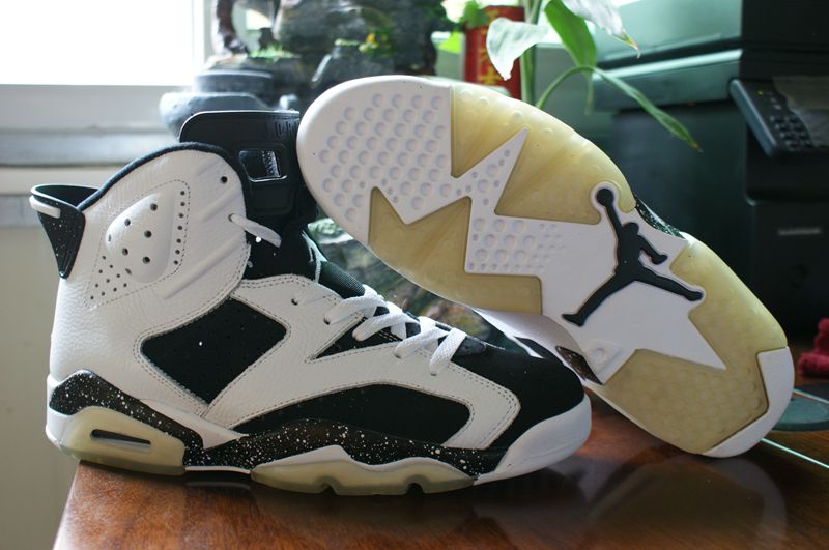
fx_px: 897
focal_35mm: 39
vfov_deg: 34.1
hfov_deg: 49.6
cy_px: 275
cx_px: 414
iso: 250
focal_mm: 26
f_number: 4.5
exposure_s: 1/50
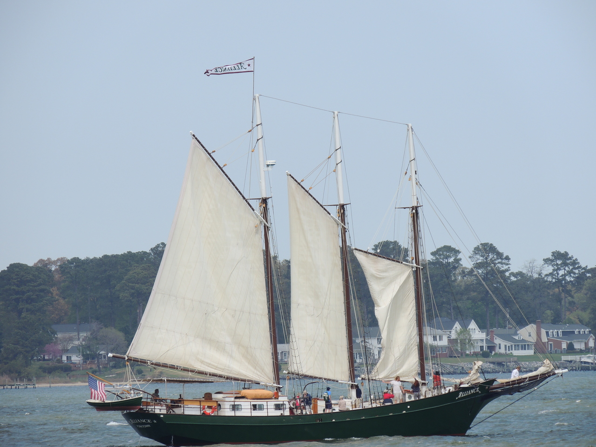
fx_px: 7490
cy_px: 224
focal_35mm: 435
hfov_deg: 4.6
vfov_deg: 3.4
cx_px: 298
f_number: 4.9
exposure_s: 1/500
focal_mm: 77.5
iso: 100
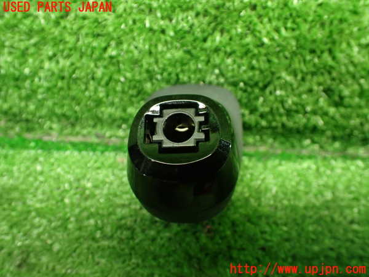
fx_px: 320
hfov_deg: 60.0
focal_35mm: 30
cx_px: 184
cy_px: 138
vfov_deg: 46.8
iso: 800
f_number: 2.3
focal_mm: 5.4
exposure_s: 1/50
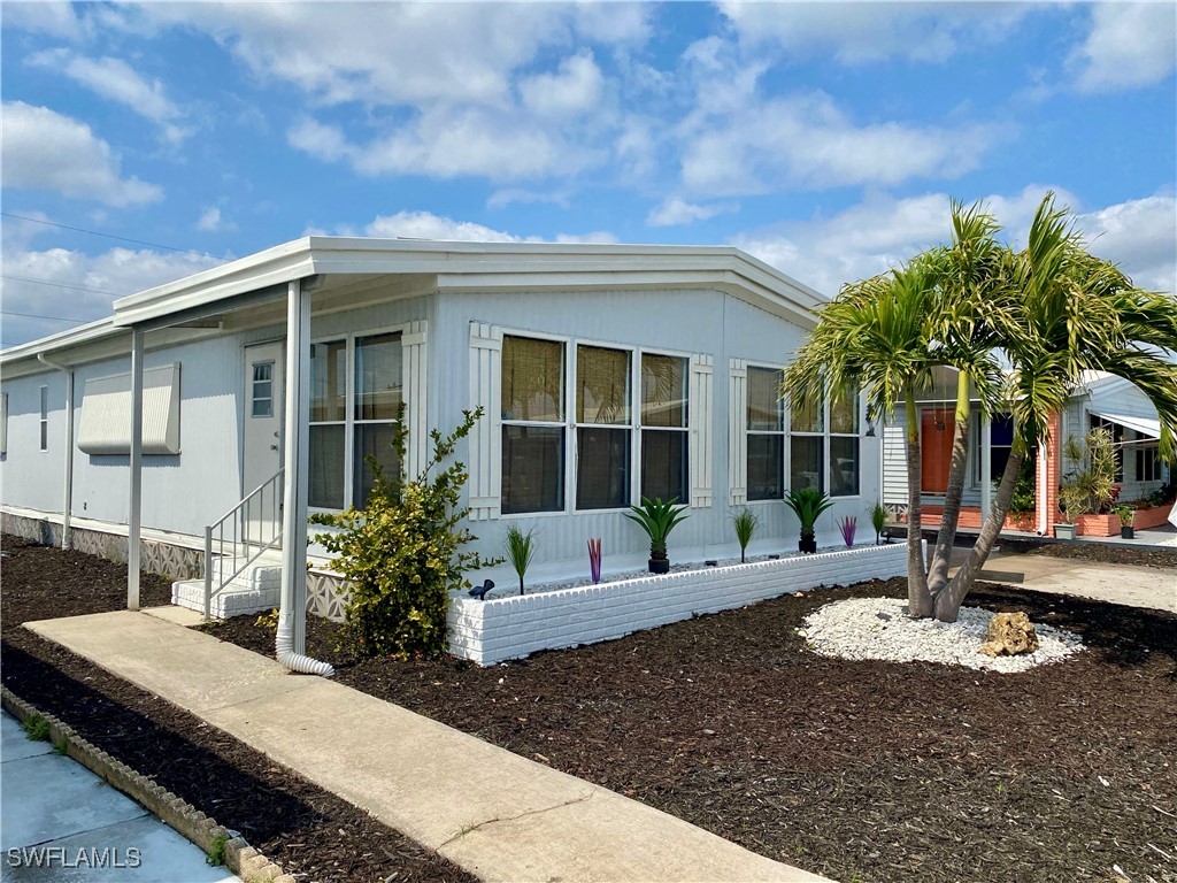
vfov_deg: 53.1
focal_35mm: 26
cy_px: 442
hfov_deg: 67.3
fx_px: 884
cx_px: 588
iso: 32
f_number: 1.8
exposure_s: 1/4608
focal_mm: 4.25
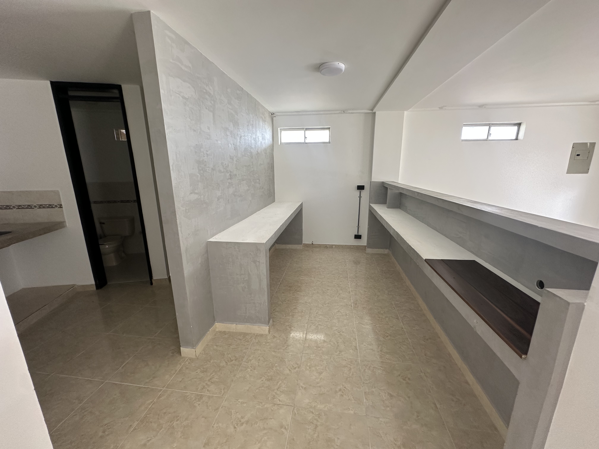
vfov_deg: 85.7
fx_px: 242
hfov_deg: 102.1
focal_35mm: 14
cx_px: 300
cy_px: 224
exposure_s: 1/99
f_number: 2.2
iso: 125
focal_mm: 2.22
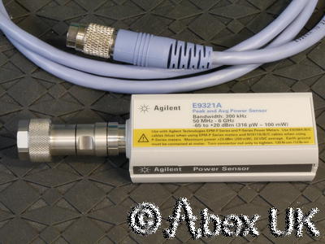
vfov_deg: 13.5
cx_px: 162
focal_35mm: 110
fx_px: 1033
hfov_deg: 17.9
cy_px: 122
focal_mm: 55
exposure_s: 1/1.3
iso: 800
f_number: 22
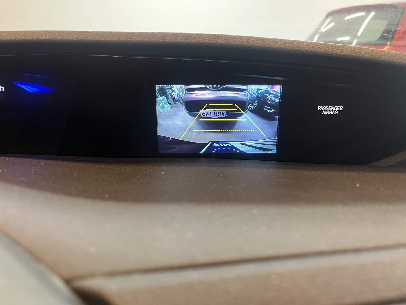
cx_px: 203
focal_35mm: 26
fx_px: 305
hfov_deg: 67.3
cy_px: 152
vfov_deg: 53.1
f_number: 1.6
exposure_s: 1/50
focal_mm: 5.1
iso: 160
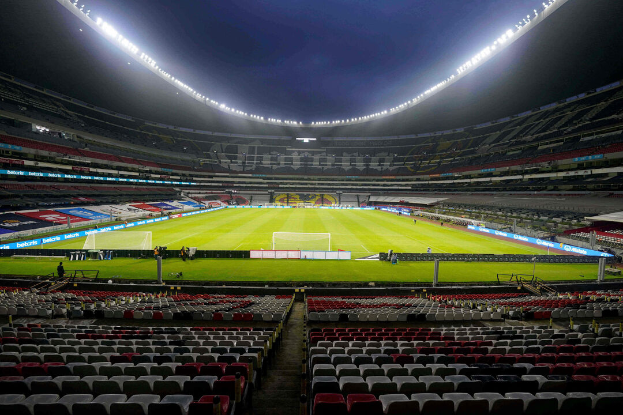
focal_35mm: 16
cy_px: 208
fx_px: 277
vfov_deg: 73.7
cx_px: 312
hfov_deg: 96.7
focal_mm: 16
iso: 640
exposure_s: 1/100
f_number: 4.5
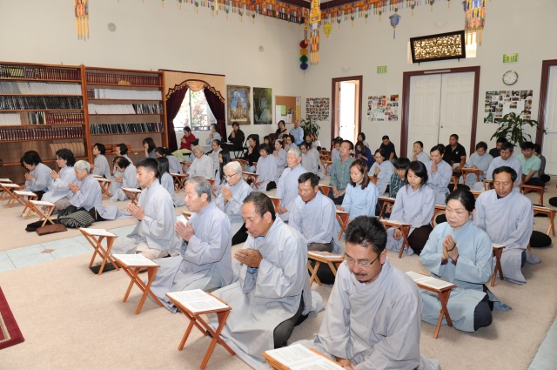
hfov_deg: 73.8
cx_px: 278
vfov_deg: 53.0
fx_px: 371
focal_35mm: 24
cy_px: 185
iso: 400
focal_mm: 24
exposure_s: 1/40
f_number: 5.6
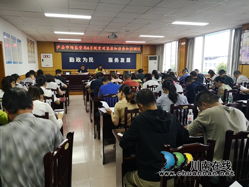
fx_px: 194
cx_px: 124
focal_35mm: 27
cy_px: 94
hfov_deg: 65.3
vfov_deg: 51.4
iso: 100
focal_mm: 3.95
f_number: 1.8
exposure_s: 1/50
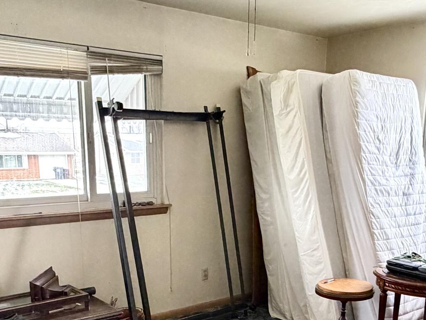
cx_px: 214
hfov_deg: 45.8
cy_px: 268
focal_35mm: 41
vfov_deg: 33.8
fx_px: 505
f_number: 2.2
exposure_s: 1/101
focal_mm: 2.22
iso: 320
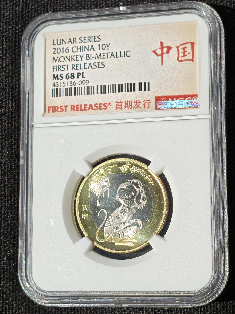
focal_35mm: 102
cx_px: 118
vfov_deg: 19.3
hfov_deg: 14.5
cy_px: 157
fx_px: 923
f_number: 1.5
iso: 50
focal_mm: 4.94
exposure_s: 1/3940
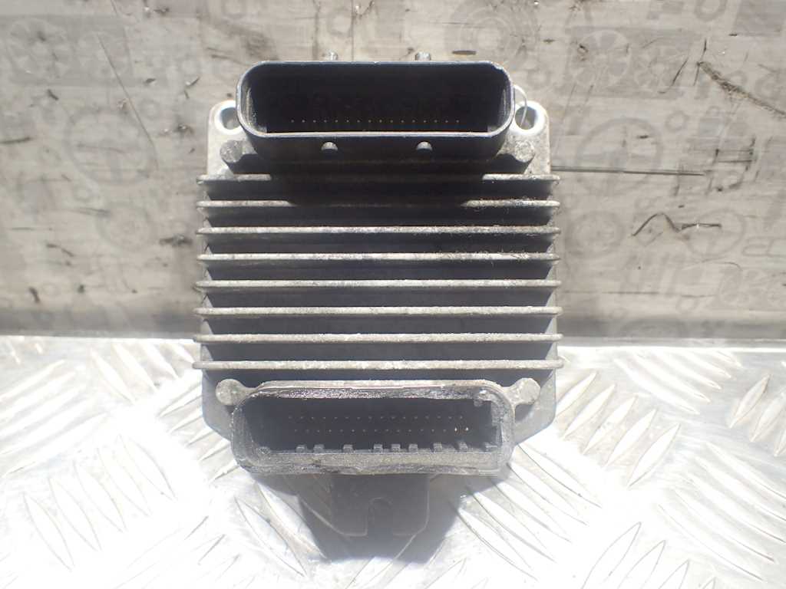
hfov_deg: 60.0
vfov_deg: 46.8
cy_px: 294
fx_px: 681
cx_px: 393
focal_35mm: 30
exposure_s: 1/125
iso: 320
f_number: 2.3
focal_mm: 5.5
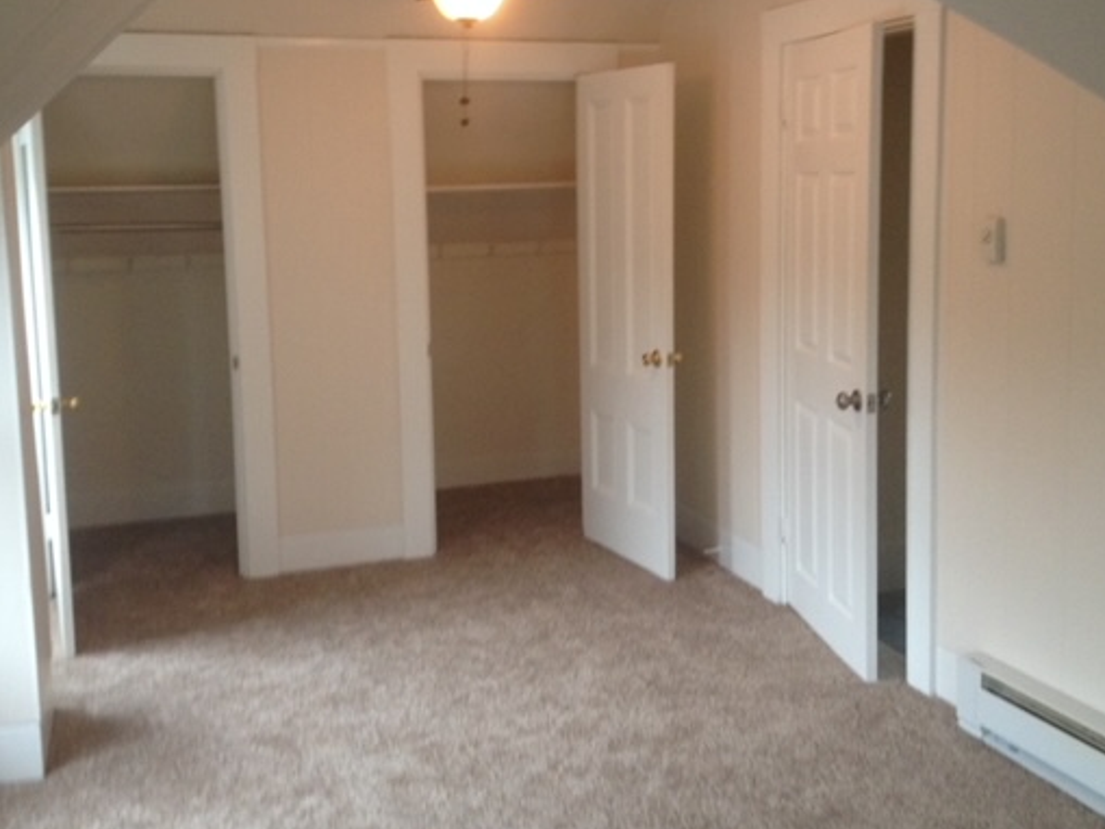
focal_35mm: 44
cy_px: 328
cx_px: 538
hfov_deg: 42.9
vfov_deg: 32.8
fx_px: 1405
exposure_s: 1/20
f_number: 2.4
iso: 125
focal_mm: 4.28
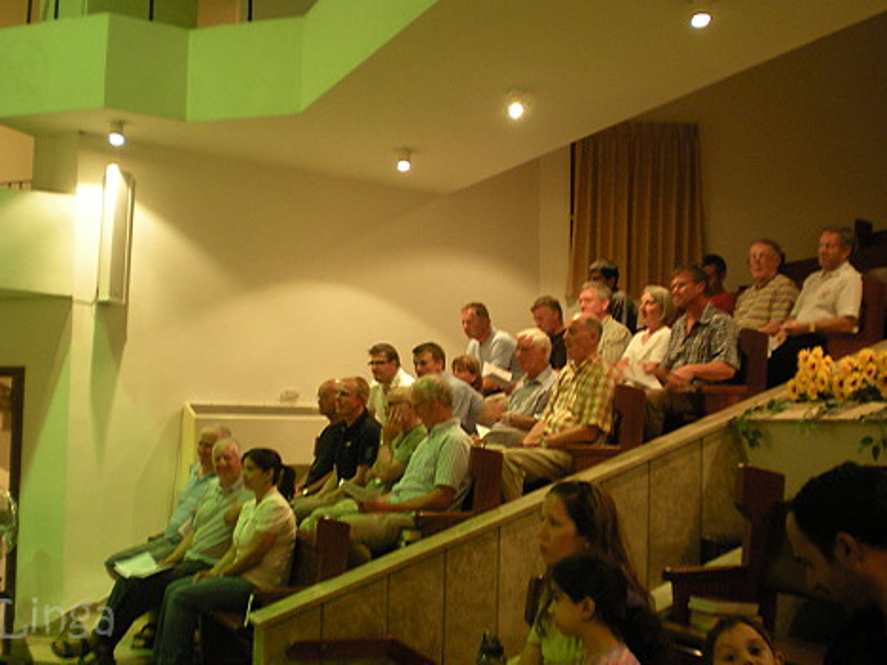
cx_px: 430
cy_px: 323
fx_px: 1204
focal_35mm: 47
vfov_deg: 30.9
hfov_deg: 40.4
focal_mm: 7.4
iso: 279
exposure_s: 1/8
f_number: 3.5
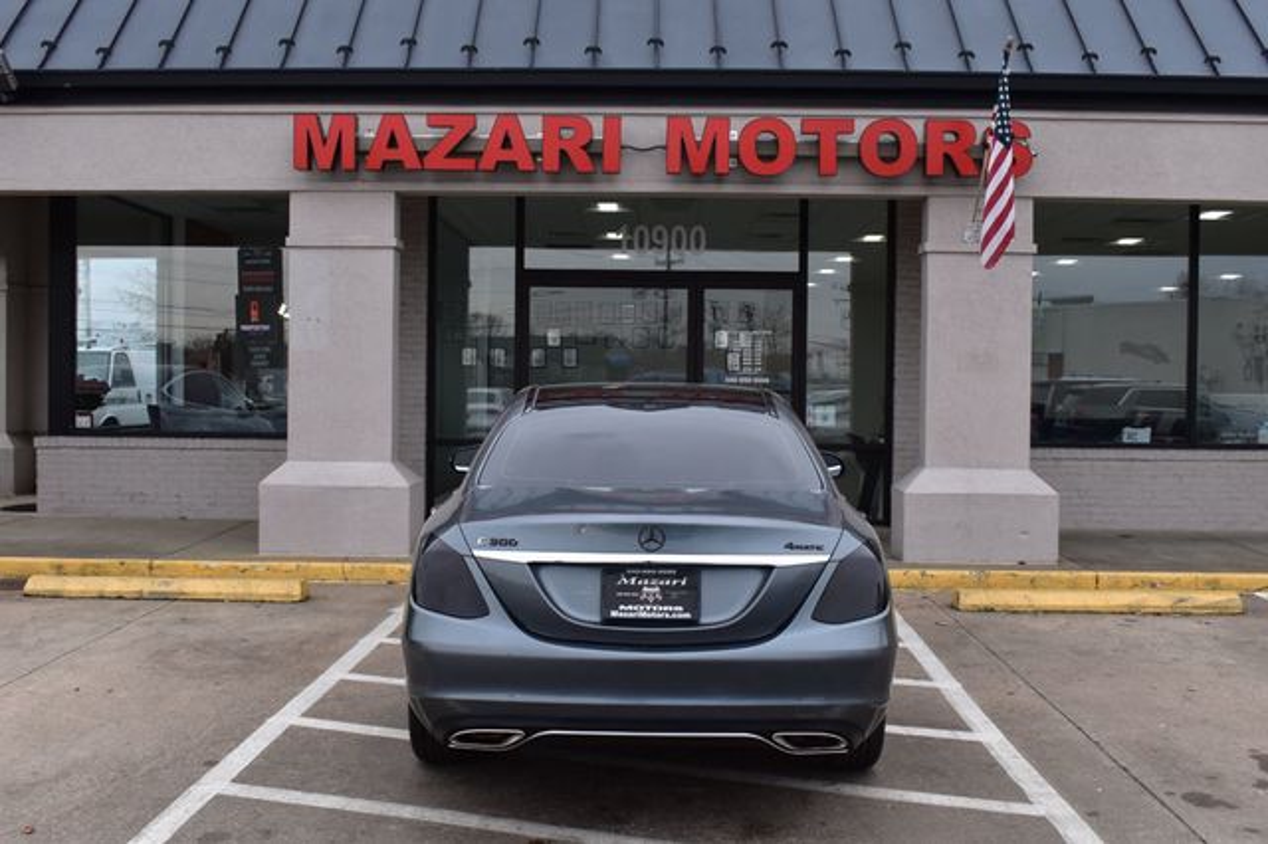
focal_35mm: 38
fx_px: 1320
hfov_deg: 51.3
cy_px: 422
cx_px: 634
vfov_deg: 35.5
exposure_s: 1/200
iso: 400
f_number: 10
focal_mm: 25
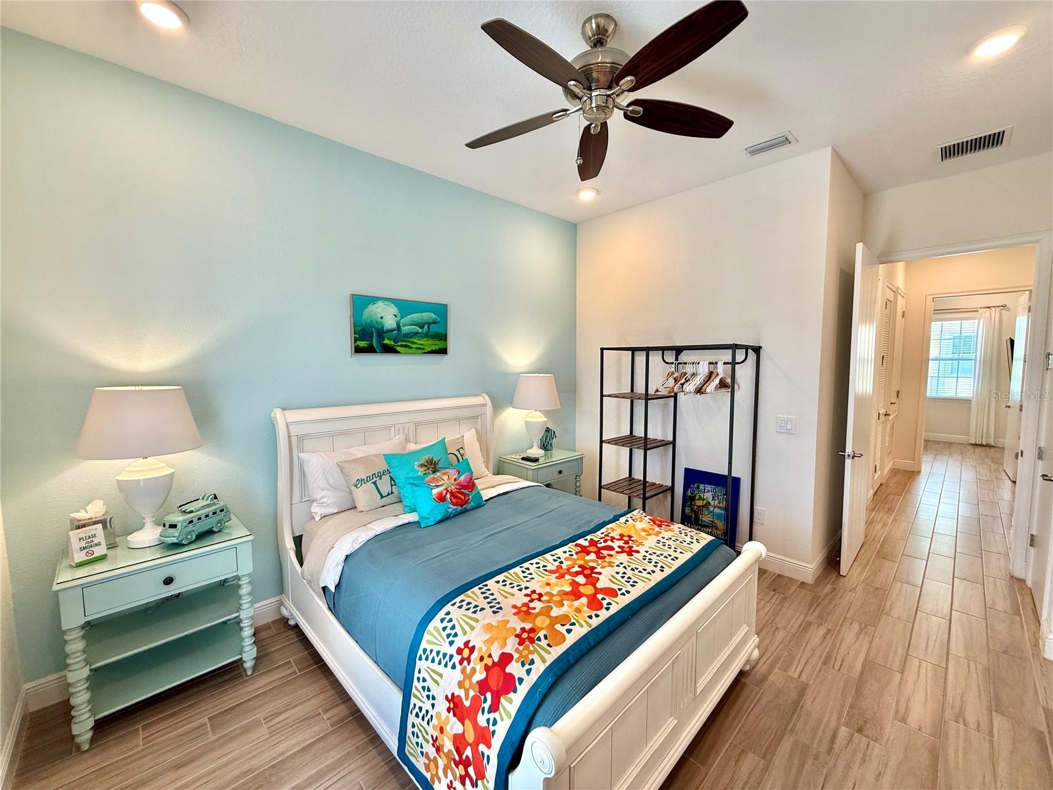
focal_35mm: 14
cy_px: 395
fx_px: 426
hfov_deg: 102.1
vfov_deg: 85.7
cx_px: 526
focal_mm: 2.22
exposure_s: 1/120
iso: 125
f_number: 2.2
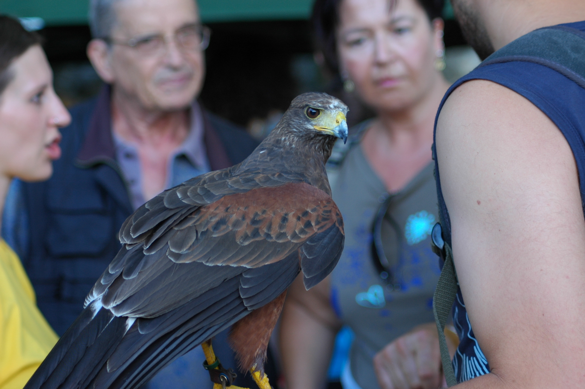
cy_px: 194
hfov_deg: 19.5
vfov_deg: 13.0
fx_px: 1705
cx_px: 292
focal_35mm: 105
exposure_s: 1/60
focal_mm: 70
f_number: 4.5
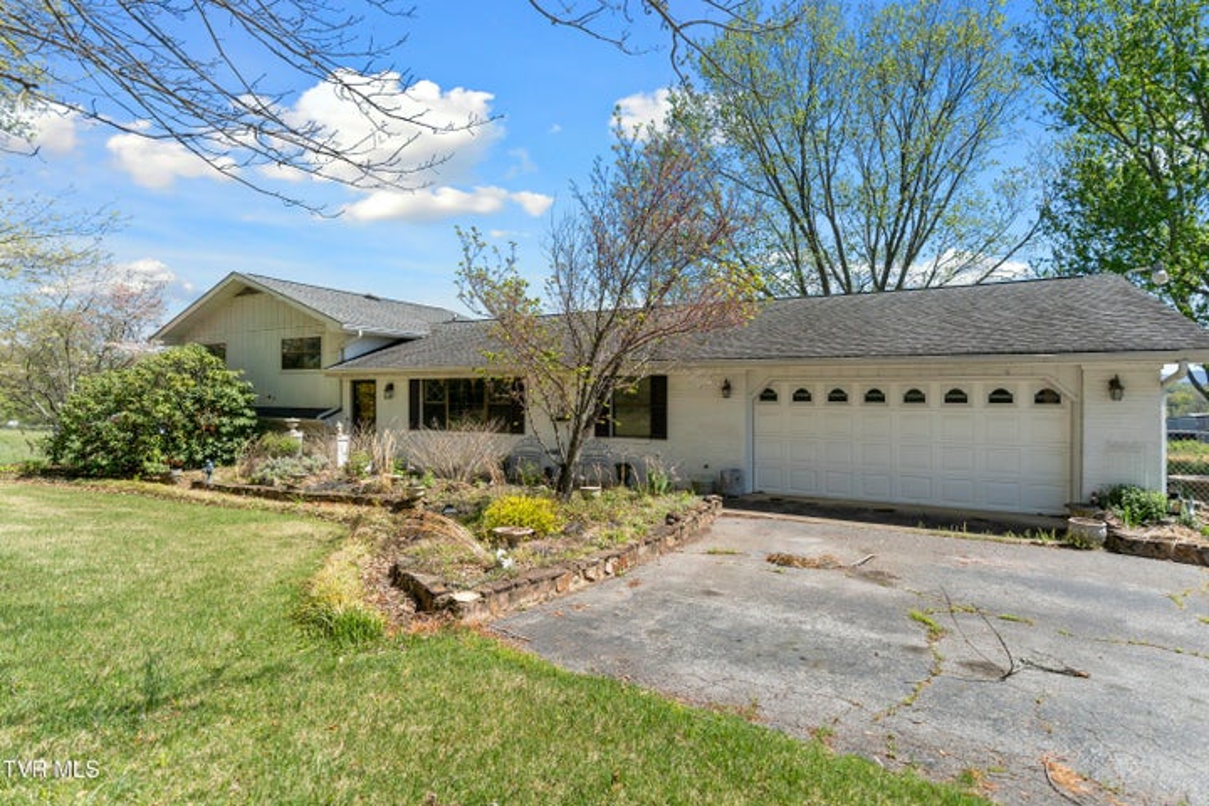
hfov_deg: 93.3
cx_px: 604
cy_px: 403
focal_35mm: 17
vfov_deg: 70.4
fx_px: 571
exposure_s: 1/1250
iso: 100
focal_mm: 17
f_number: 2.8
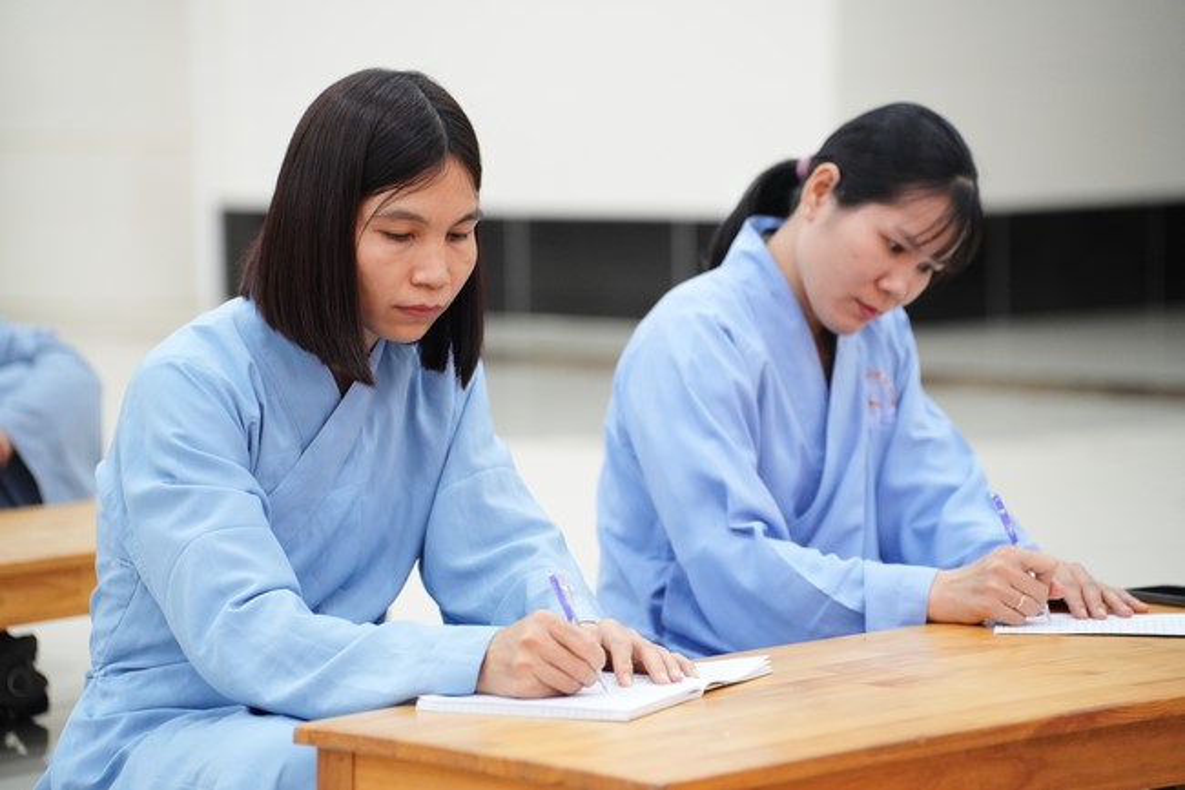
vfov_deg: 11.8
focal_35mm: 116
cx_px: 592
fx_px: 3817
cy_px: 395
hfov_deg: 17.6
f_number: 3.2
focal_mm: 116
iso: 5000
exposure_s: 1/250
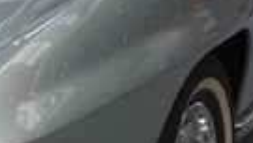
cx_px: -58
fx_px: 966
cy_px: 62
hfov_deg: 14.4
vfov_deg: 8.4
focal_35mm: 144
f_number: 3.2
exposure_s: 1/100
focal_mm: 11.46
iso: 125
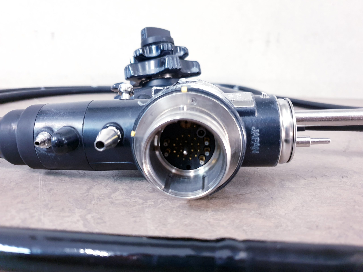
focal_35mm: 26
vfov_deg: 53.1
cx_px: 182
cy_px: 136
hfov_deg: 67.3
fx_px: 273
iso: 320
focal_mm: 4.3
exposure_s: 1/50
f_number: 1.5
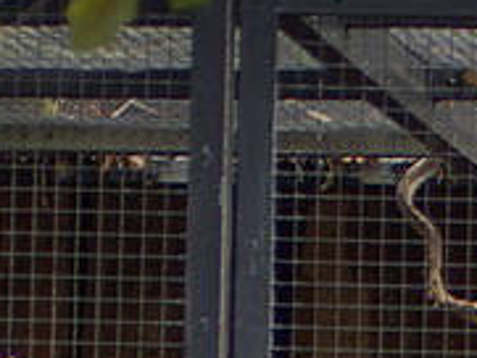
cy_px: 1241
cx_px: 663
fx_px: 9683
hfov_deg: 2.8
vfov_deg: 2.1
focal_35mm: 702
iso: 160
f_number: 4
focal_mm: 55
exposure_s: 1/100
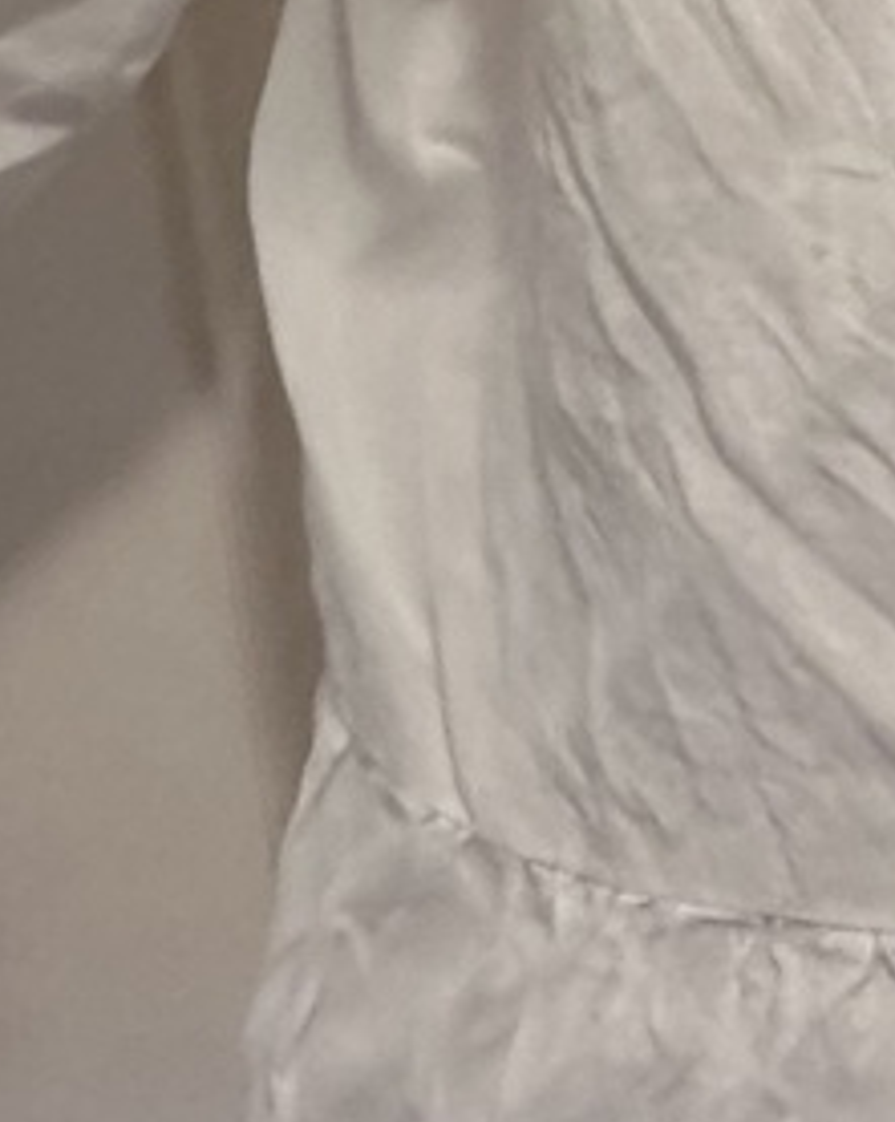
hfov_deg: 16.1
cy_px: 279
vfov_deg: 23.9
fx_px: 2620
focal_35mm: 79
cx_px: 1652
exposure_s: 1/60
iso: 400
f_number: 2.2
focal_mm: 2.22
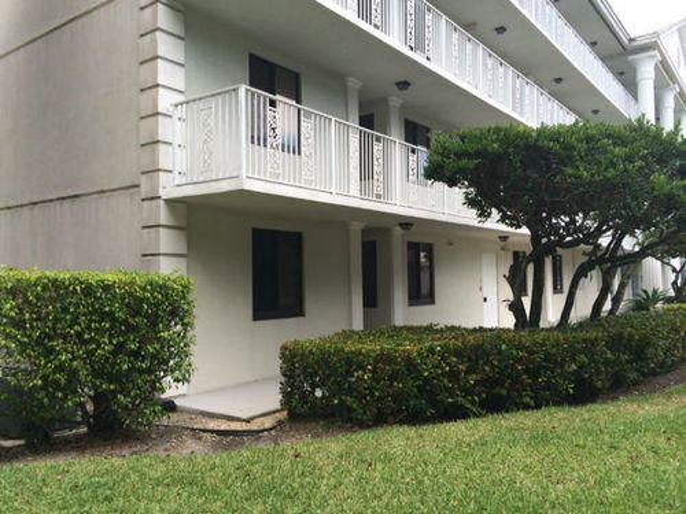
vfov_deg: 46.8
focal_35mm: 30
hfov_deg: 60.0
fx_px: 595
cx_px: 343
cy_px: 257
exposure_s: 1/268
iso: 32
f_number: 2.2
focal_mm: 4.12
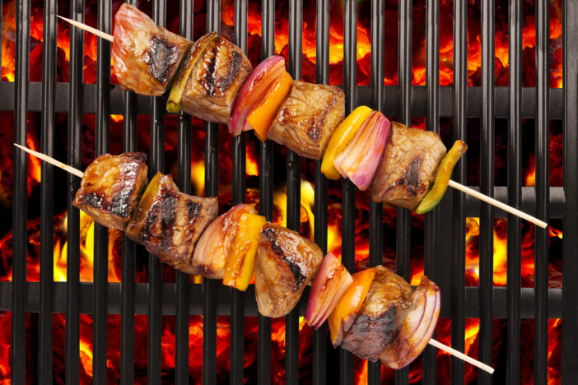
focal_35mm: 56
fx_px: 899
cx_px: 289
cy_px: 192
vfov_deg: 24.2
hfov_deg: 35.6
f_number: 18
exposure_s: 1/125
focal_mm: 56
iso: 100
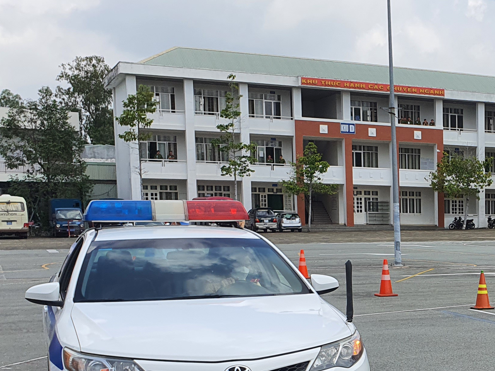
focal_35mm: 64
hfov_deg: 27.8
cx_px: 535
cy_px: 349
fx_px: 915
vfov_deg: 22.3
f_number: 2.4
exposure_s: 1/1540
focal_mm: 4.3
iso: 50
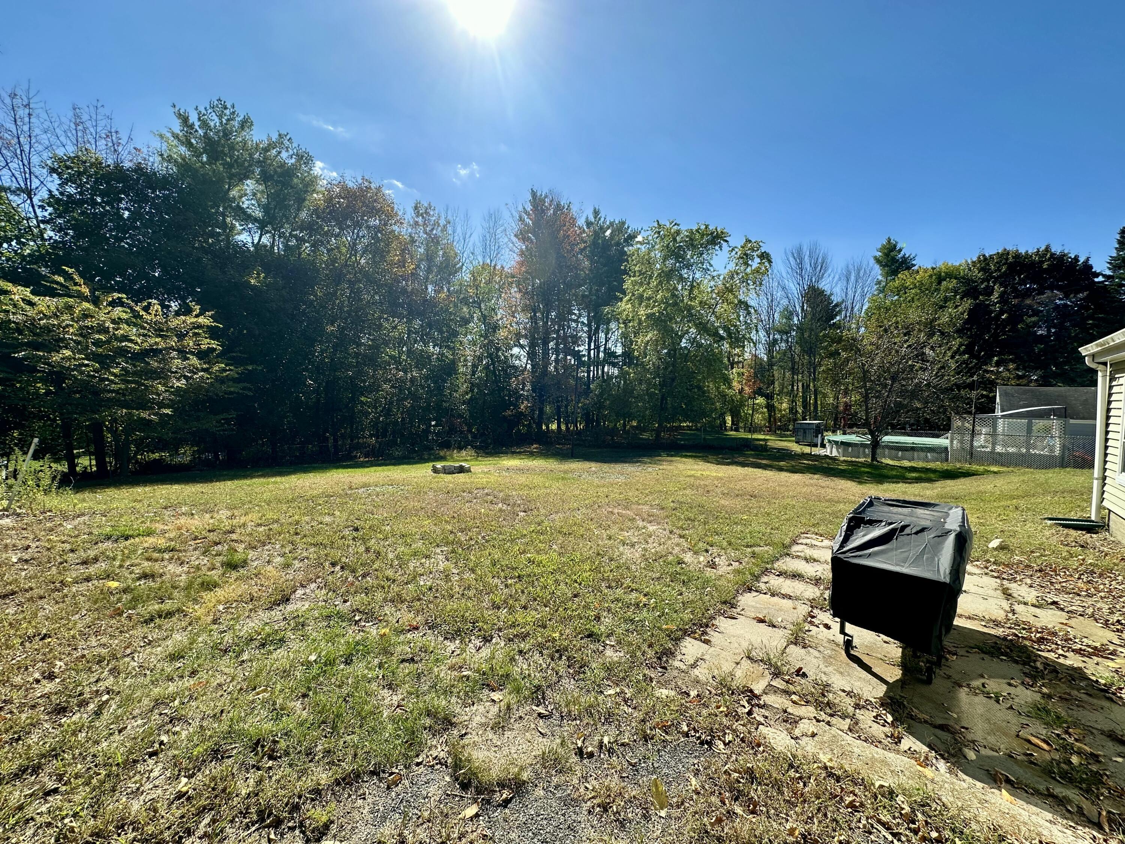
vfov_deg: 85.7
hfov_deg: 102.1
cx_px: 562
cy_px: 422
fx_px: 455
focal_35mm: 14
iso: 40
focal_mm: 2.22
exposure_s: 1/924
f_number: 2.2
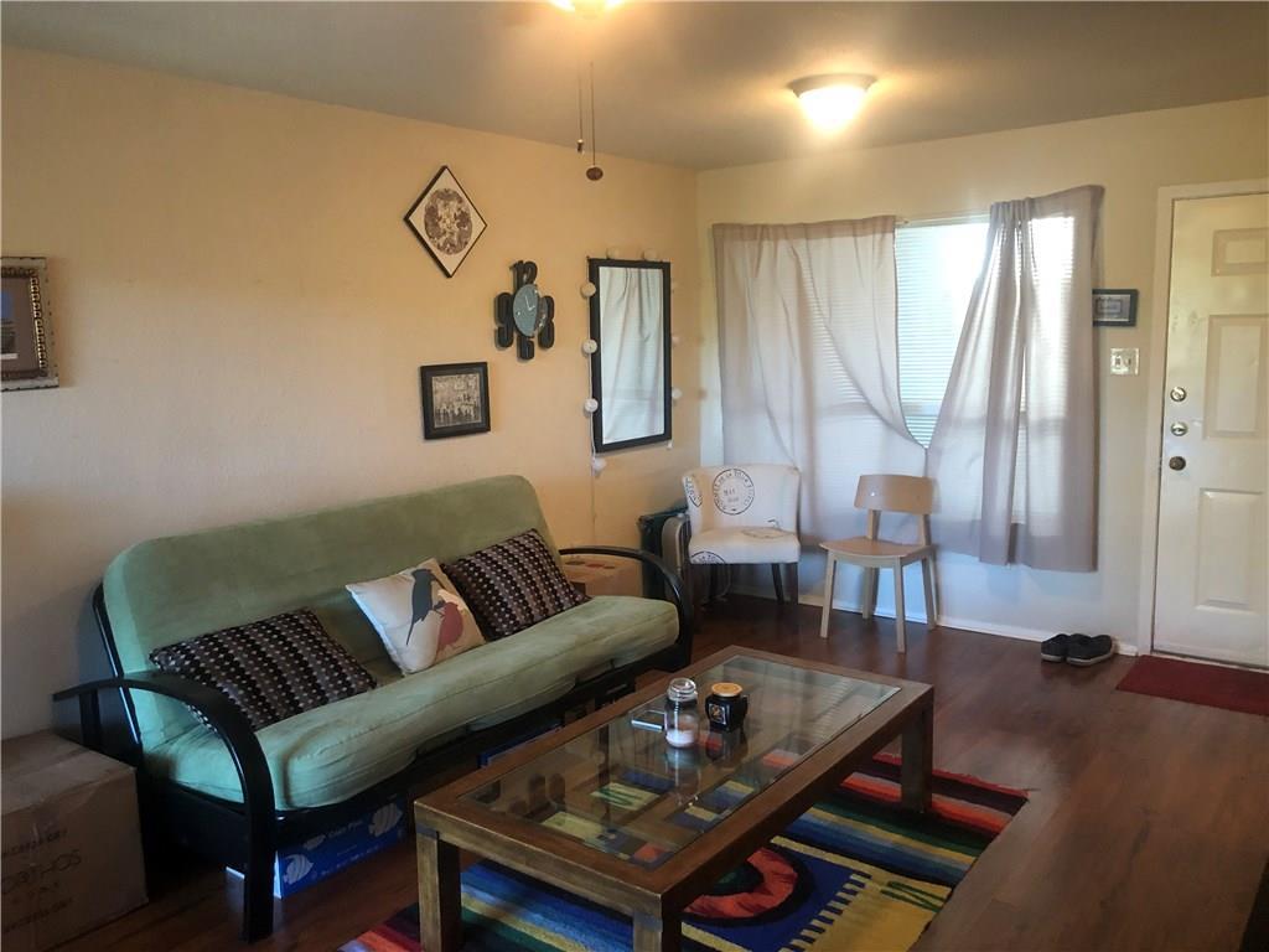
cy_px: 476
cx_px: 634
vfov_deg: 49.7
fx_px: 1026
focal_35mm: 28
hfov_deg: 63.4
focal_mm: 3.99
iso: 80
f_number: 1.8
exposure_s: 1/15
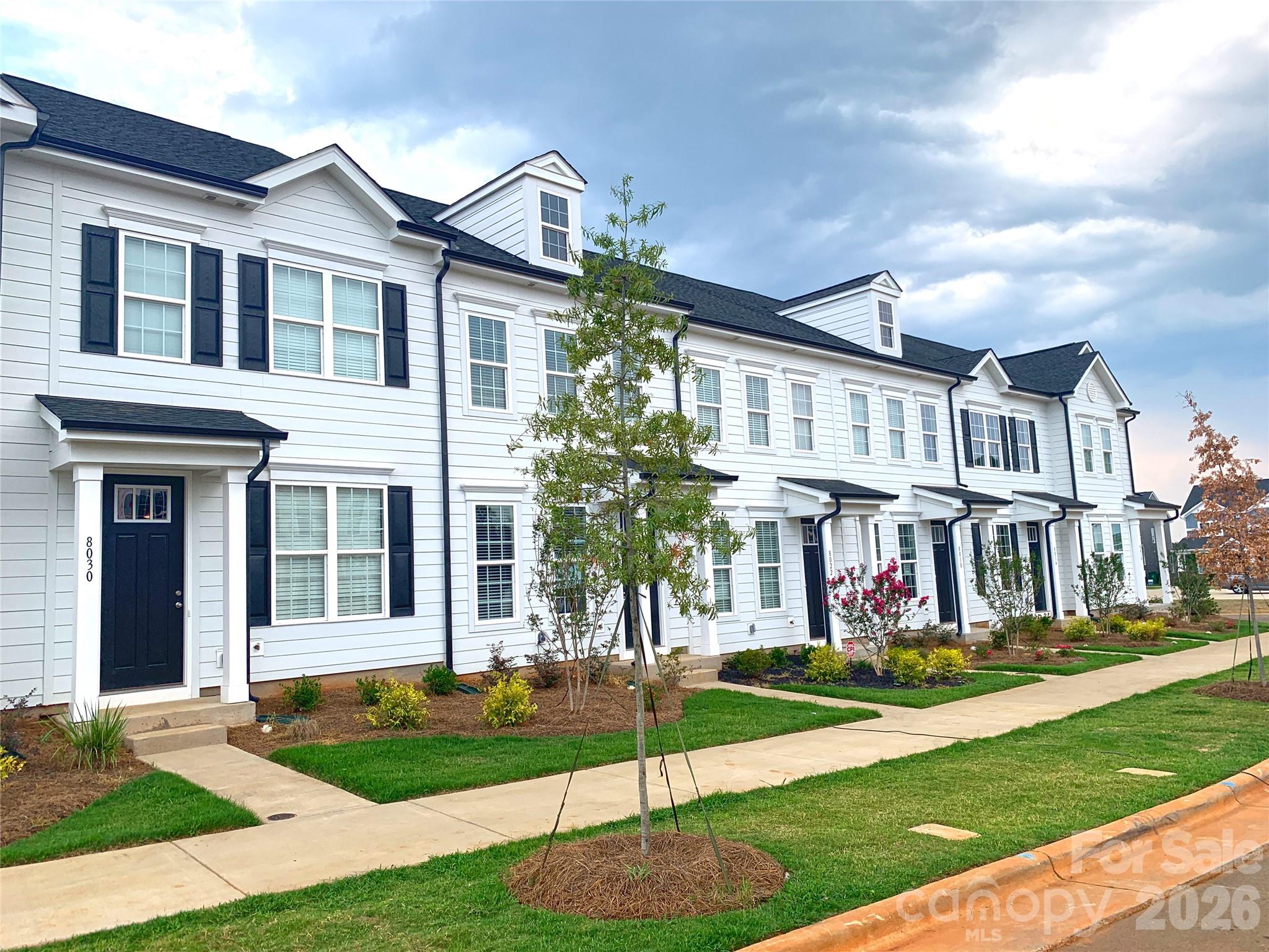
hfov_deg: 67.3
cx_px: 634
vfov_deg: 53.1
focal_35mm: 26
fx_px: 953
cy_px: 476
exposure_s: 1/1054
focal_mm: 4.25
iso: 25
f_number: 1.8
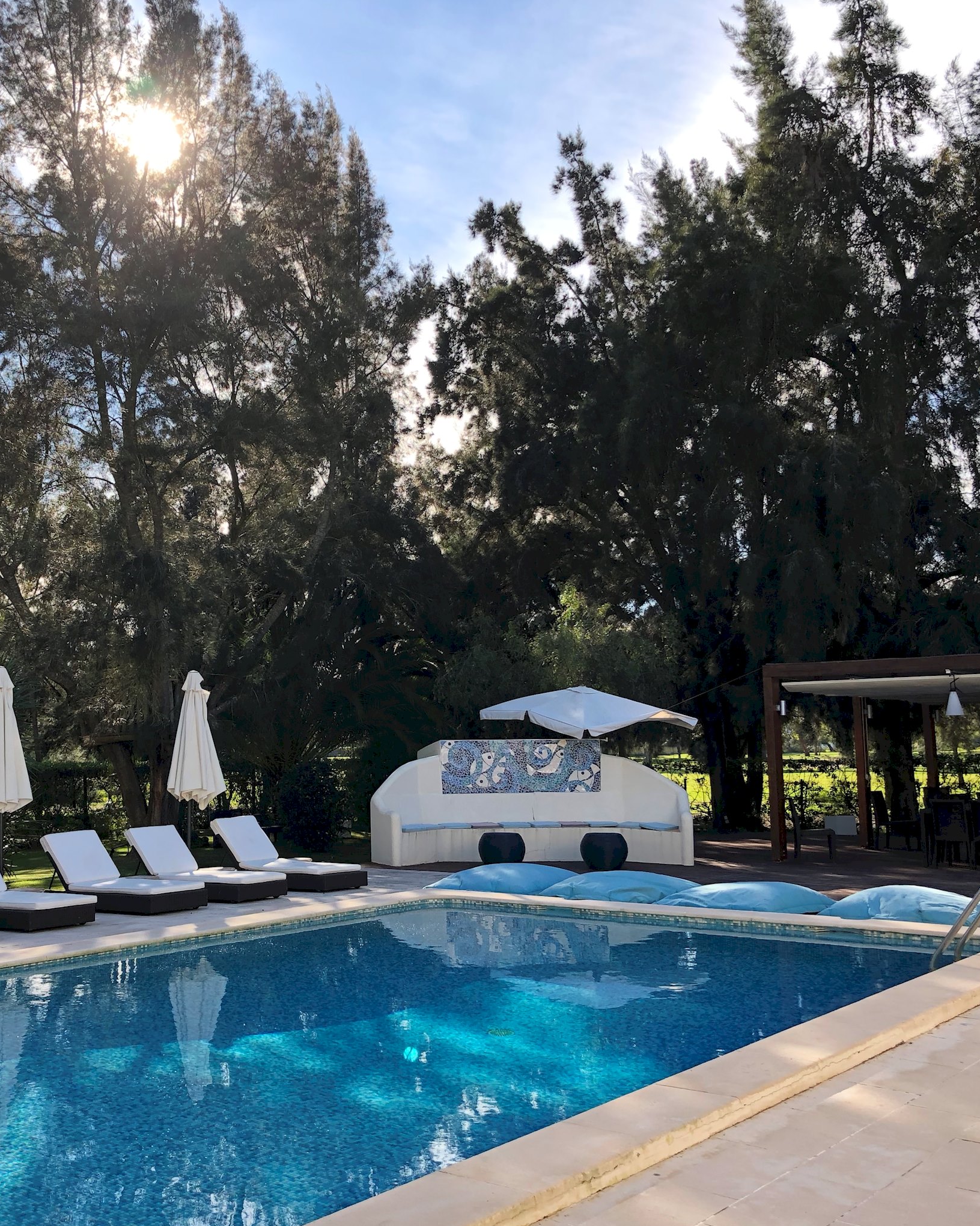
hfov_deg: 39.5
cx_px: 296
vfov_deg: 49.1
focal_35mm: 37
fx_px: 1342
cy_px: 612
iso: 20
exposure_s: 1/397
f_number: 1.8
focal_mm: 4
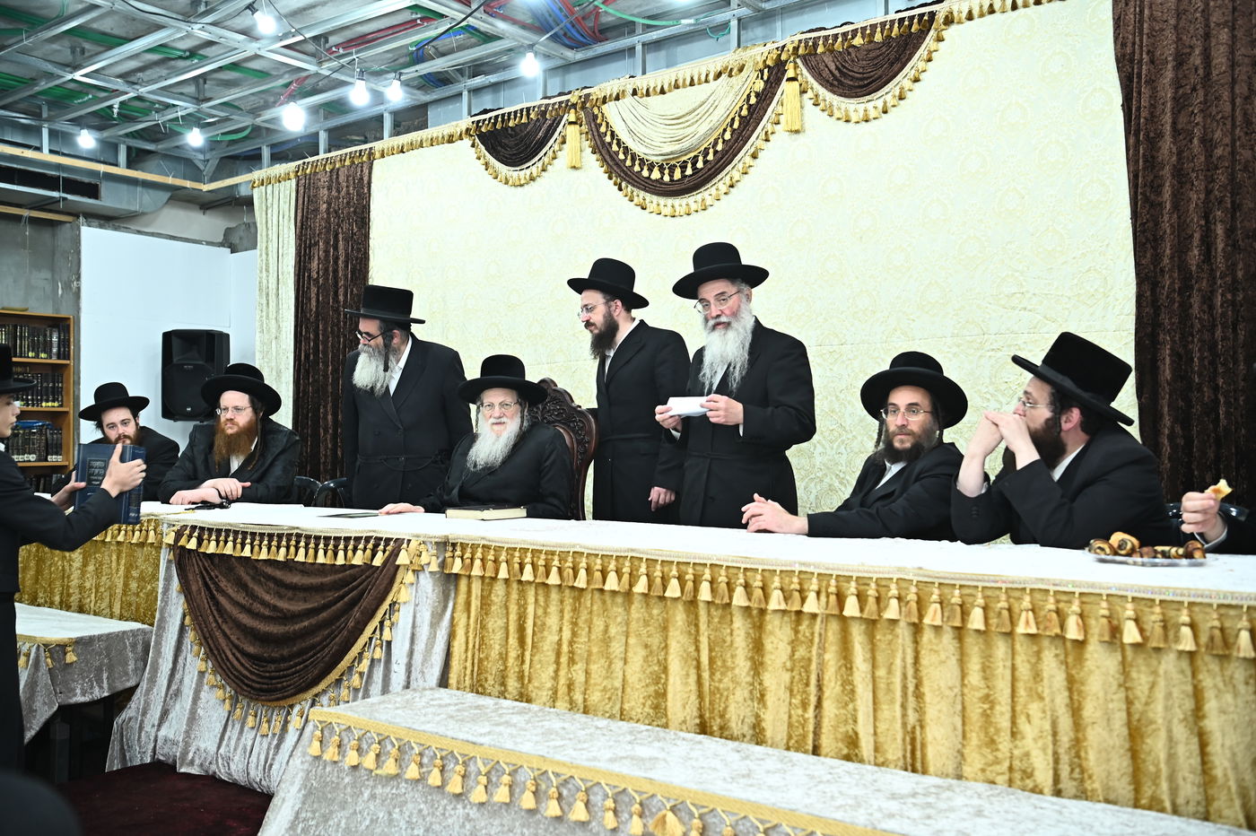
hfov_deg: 55.8
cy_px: 418
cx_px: 628
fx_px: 1186
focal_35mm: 34
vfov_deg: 38.8
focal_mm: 34
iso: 1000
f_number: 4
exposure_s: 1/125
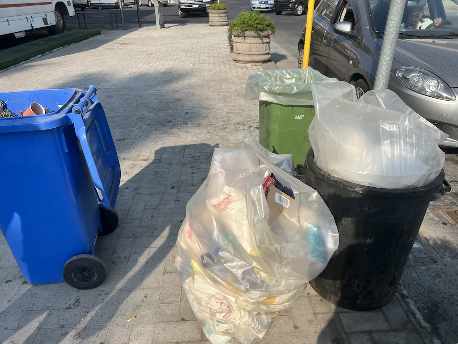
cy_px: 172
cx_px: 229
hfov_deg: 67.3
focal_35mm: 26
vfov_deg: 53.1
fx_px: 344
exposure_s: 1/4444
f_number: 1.5
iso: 50
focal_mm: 5.7
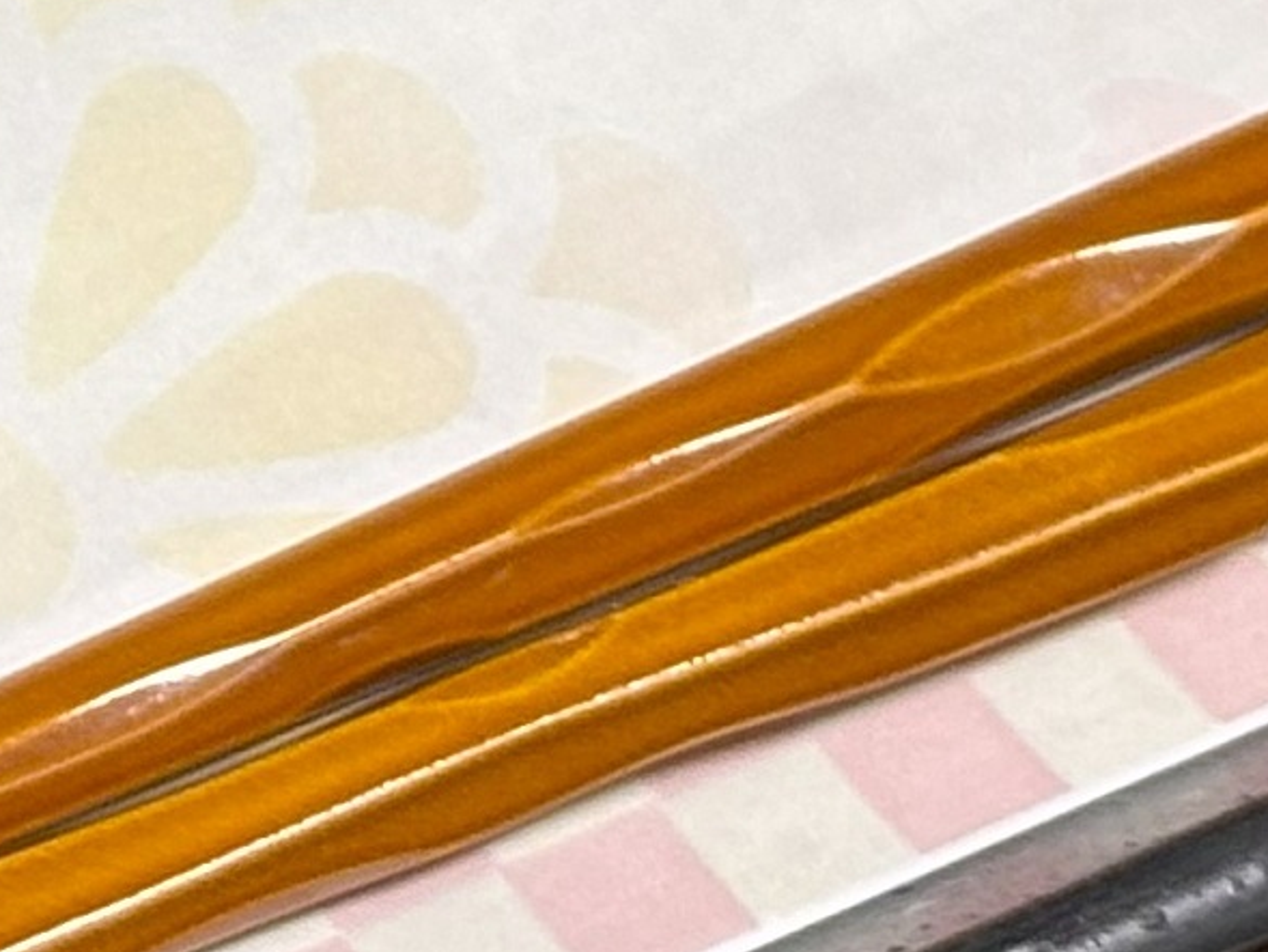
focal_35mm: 285
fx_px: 10442
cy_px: -1596
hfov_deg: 6.7
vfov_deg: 5.0
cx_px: -1313
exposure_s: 1/60
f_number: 1.6
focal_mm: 5.96
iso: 64
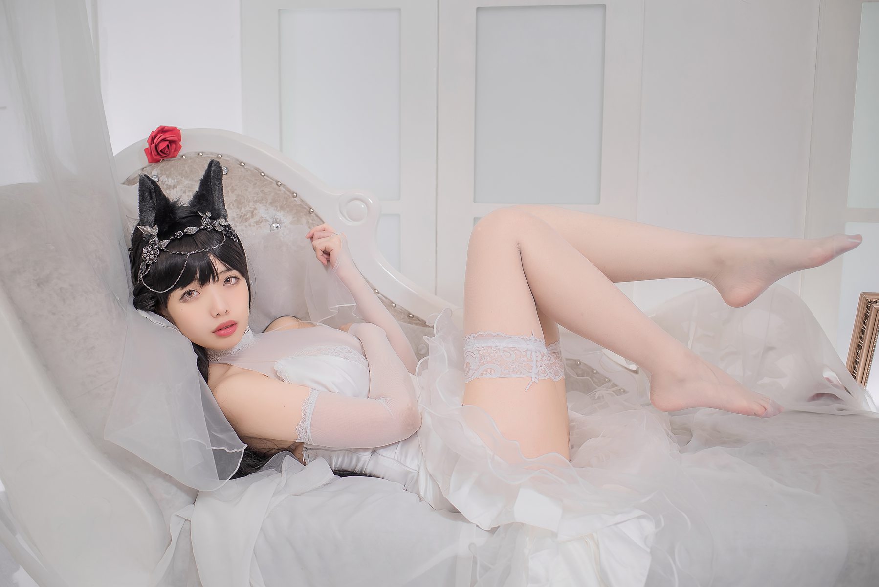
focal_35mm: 35
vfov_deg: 37.9
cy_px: 294
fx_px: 855
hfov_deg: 54.4
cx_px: 440
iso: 125
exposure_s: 1/125
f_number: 3.2
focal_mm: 35
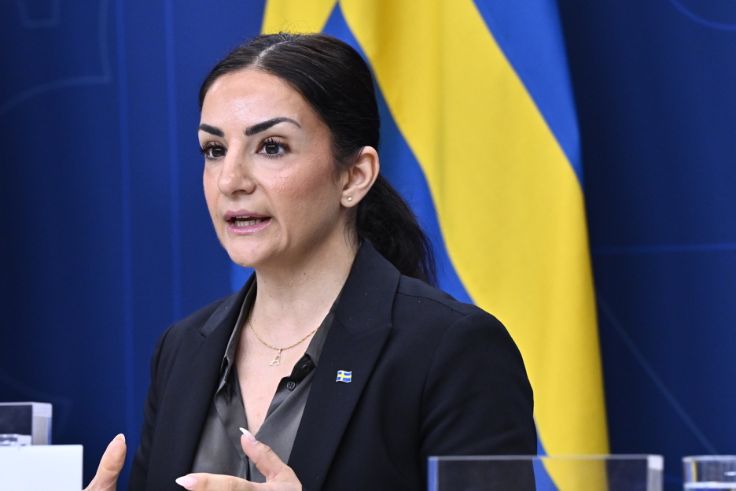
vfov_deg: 5.6
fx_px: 5049
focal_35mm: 247
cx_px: 203
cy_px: 337
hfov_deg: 8.3
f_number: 5.6
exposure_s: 1/250
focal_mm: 170
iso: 2500
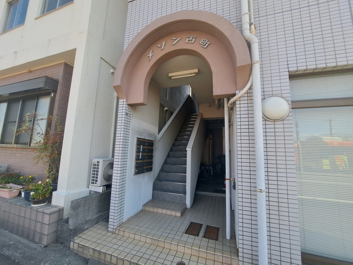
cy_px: 132
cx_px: 176
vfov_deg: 89.9
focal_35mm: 13
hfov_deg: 106.2
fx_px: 133
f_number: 2.2
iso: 50
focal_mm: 1.74
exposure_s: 1/171
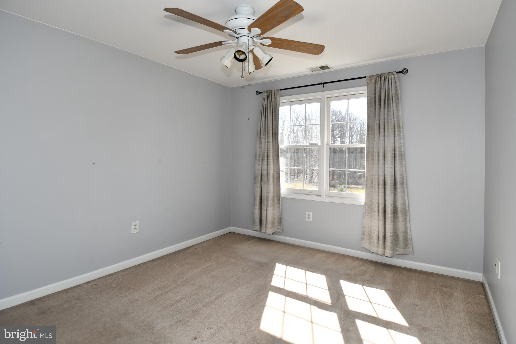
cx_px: 258
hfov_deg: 90.0
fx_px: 258
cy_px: 172
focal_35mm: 18
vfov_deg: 67.4
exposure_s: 1/125
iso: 100
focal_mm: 12
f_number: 5.6
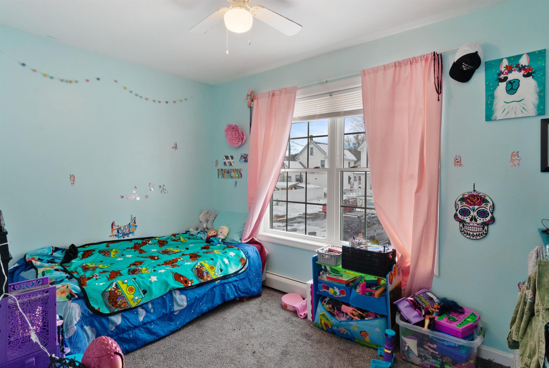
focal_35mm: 18
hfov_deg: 89.9
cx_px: 274
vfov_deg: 67.5
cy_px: 184
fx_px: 275
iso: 200
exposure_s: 1/8
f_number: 10
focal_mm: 12
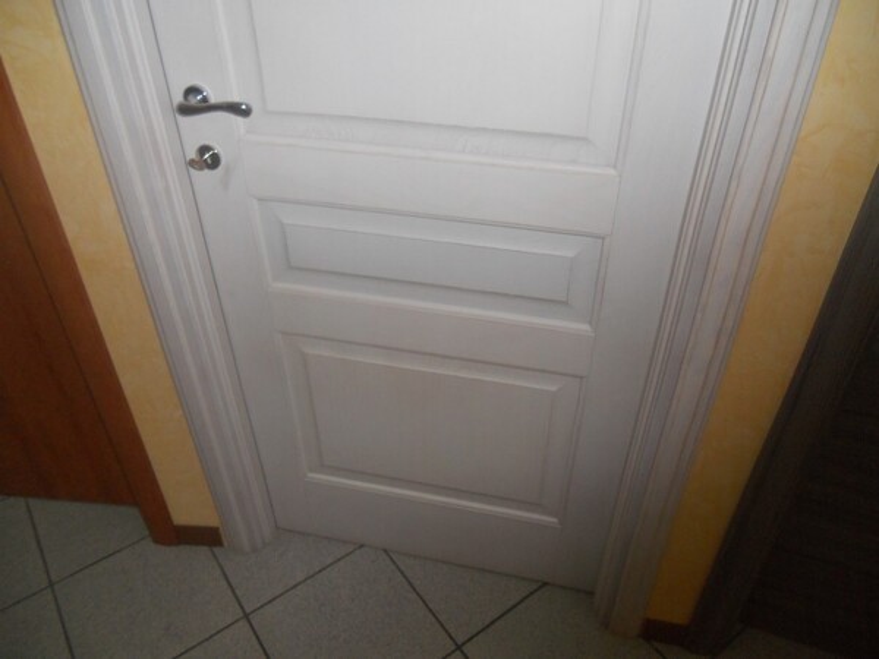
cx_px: 440
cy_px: 330
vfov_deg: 51.4
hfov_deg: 65.3
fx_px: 686
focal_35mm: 27
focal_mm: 4.9
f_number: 3.2
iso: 200
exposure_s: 1/25
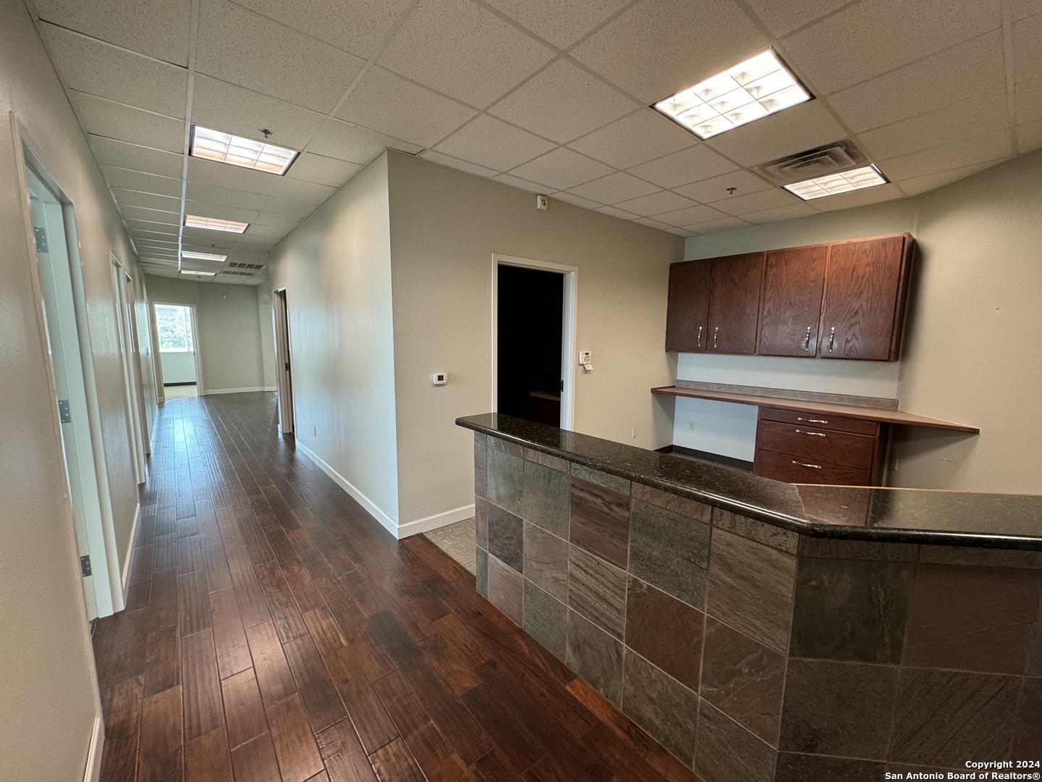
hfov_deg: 102.1
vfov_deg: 85.7
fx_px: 421
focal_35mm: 14
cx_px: 521
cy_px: 391
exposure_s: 1/60
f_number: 2.2
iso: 160
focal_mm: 2.22
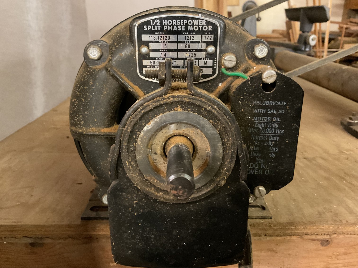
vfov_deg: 48.2
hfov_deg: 61.7
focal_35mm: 29
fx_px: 300
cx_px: 179
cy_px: 134
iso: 500
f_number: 1.8
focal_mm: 3
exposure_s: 1/24
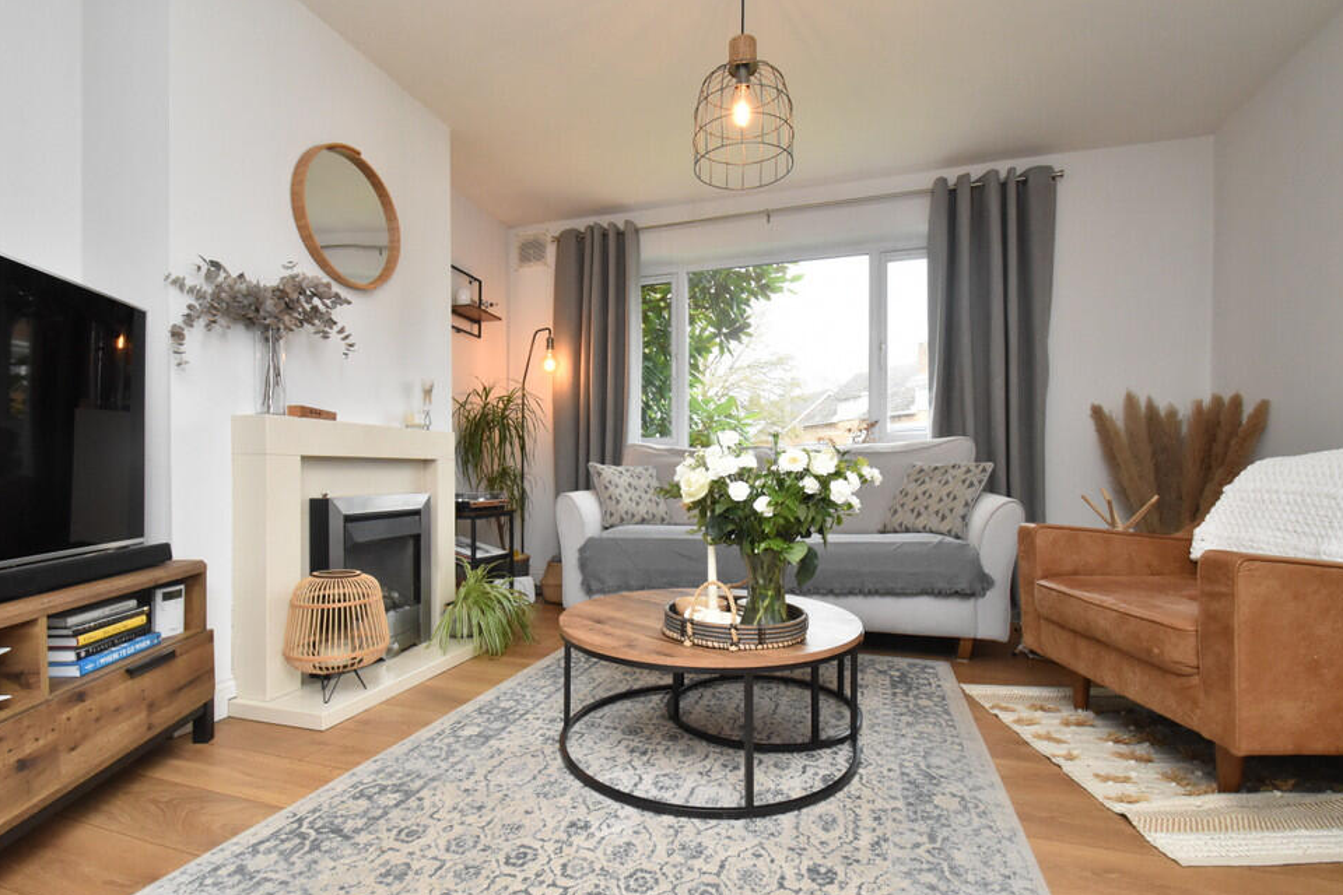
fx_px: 597
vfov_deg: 73.7
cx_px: 678
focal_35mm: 16
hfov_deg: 96.7
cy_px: 451
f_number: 9
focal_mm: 10
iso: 2000
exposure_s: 1/60
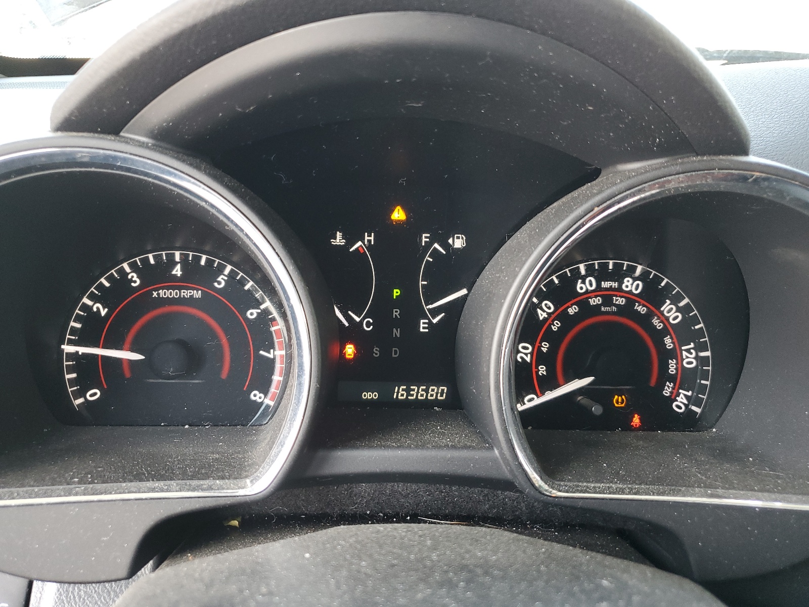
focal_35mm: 26
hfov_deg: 67.3
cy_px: 304
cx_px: 404
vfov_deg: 53.1
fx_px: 608
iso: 100
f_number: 1.5
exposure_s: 1/60.2
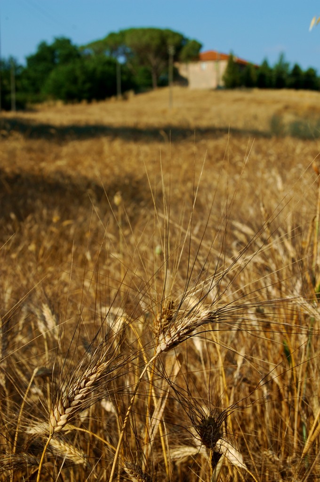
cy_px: 241
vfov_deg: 29.3
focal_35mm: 69
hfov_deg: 19.7
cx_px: 160
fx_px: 922
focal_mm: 46
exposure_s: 1/250
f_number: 11
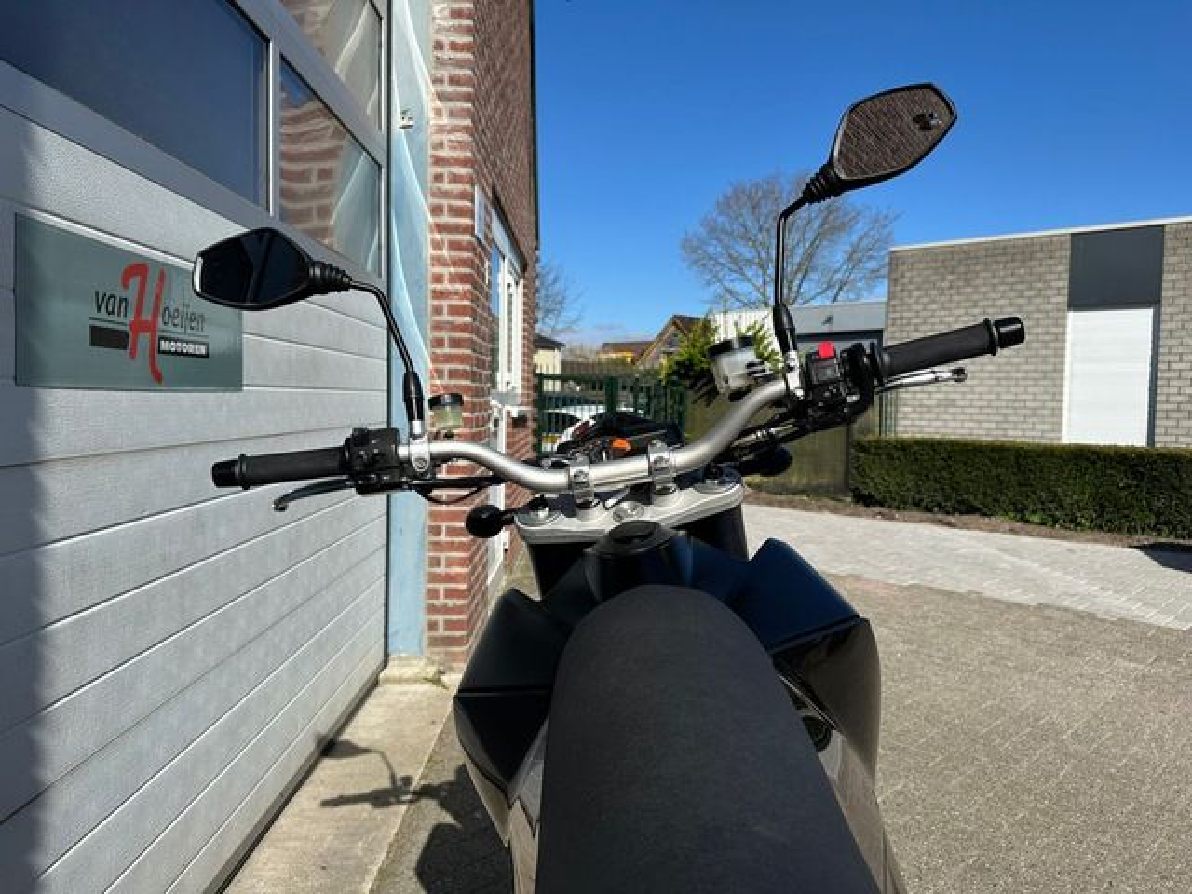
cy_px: 447
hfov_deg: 71.6
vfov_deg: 56.8
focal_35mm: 24
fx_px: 826
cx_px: 596
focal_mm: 6.86
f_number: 1.78
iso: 80
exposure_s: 1/5525
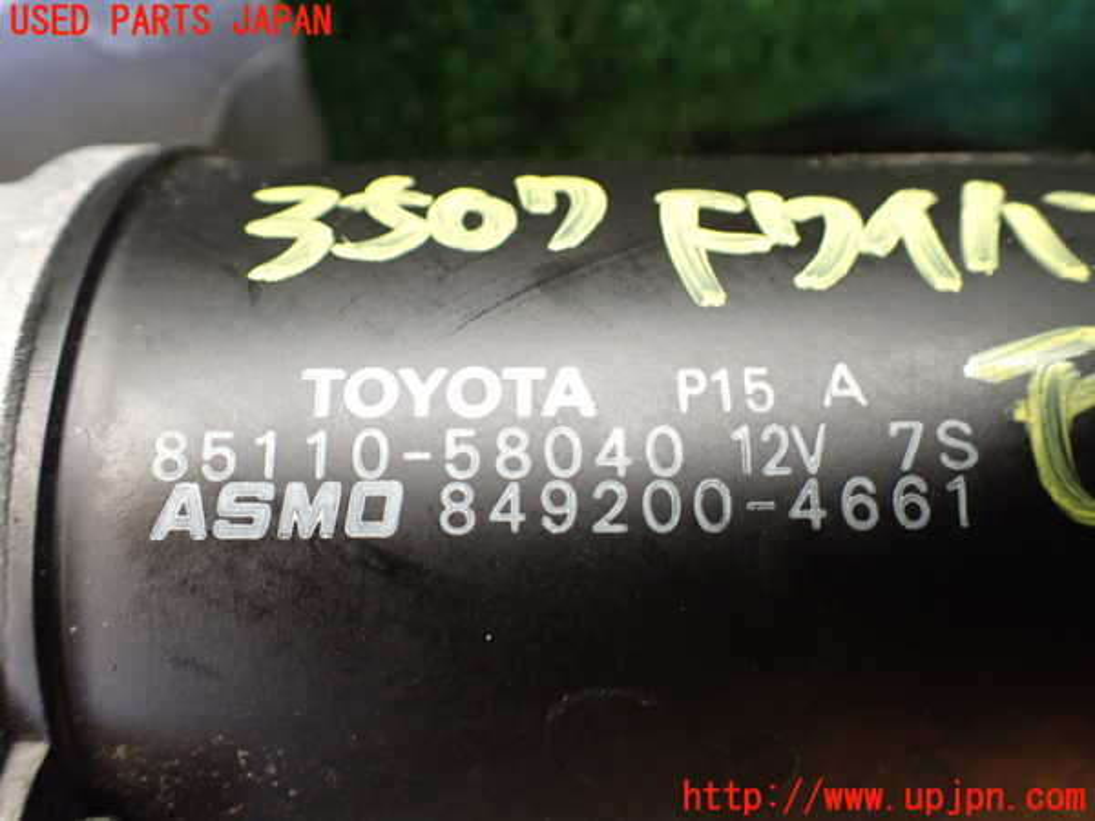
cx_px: 548
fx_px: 949
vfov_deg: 46.8
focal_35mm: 30
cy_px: 410
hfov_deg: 60.0
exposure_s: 1/50
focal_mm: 5.4
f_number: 2.3
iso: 800
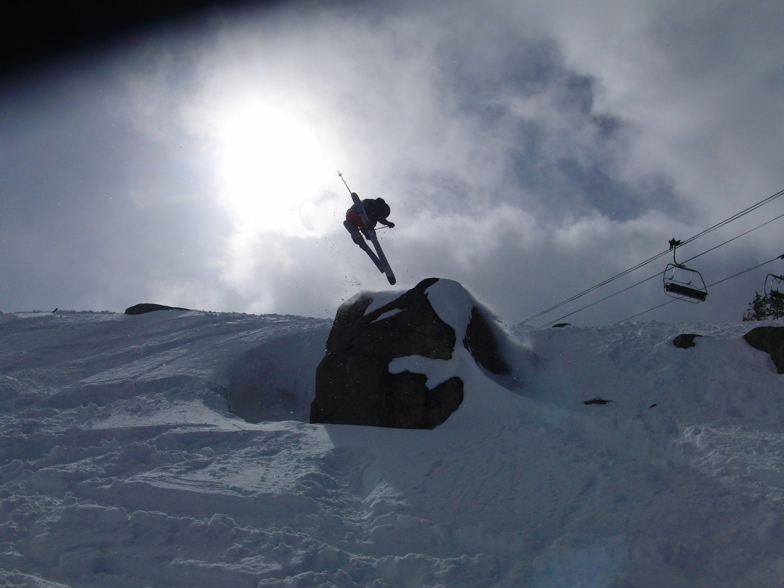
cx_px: 392
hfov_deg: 50.1
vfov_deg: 38.7
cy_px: 294
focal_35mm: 37
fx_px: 838
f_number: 8.5
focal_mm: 6.42
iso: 100
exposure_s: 1/4000
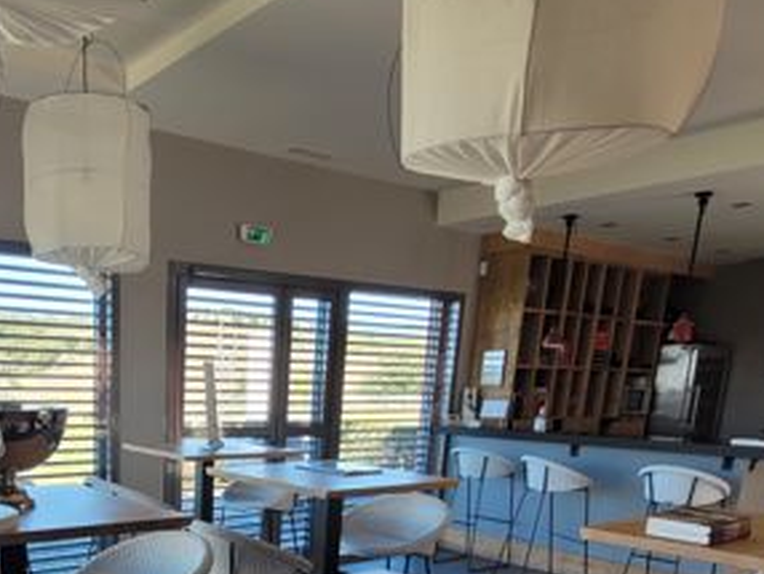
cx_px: 162
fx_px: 707
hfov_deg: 53.3
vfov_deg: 40.1
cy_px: 542
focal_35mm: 32
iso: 50
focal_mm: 1.74
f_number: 2.2
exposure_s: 1/100
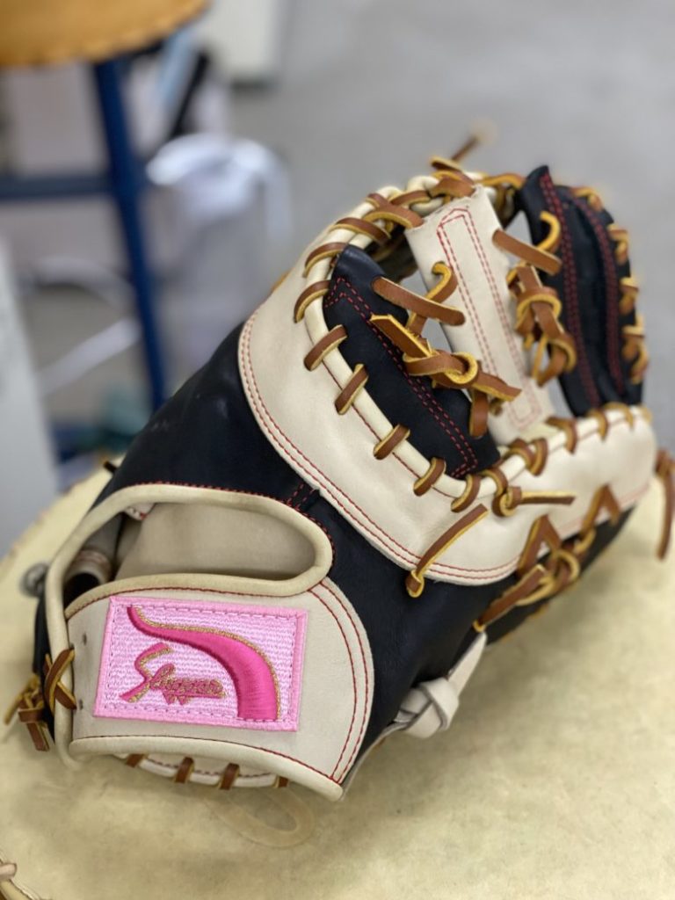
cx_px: 338
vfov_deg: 36.8
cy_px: 450
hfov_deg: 28.0
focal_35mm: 52
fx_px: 1352
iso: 250
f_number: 2
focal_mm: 6
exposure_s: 1/92
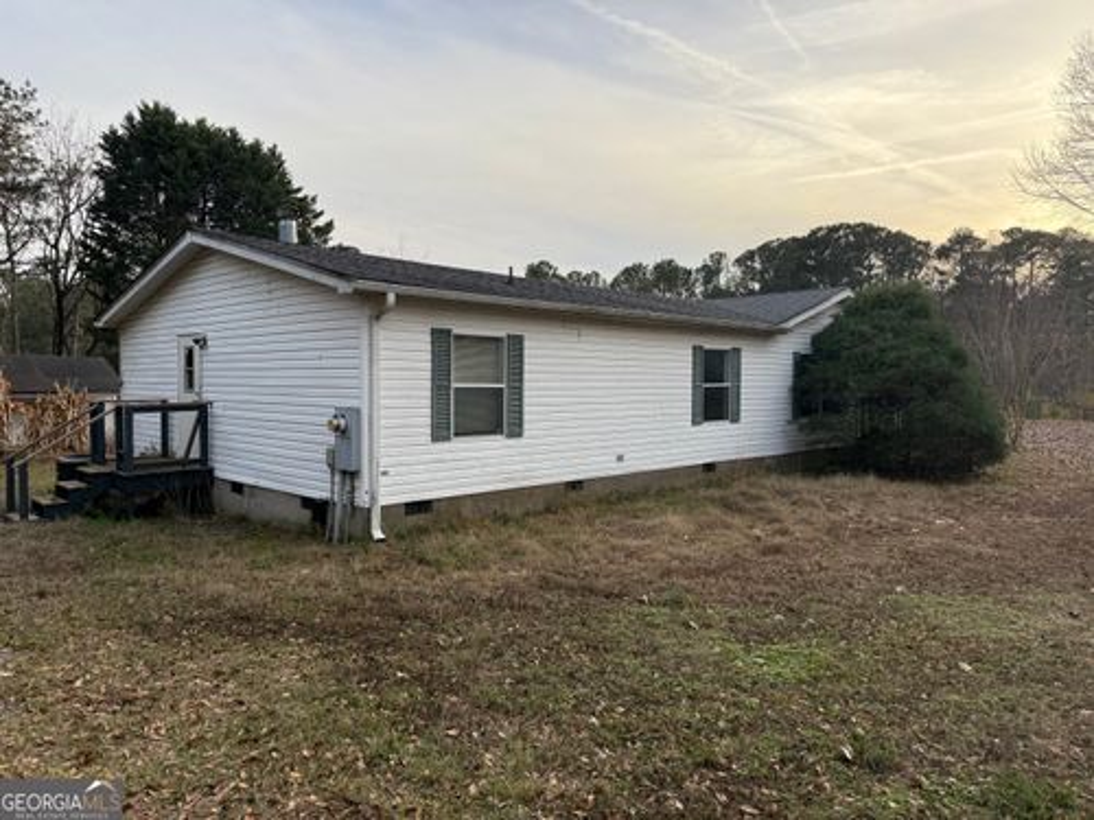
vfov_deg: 56.8
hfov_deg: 71.6
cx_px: 547
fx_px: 758
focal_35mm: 24
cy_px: 410
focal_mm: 6.76
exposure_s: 1/979
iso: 100
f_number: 1.78
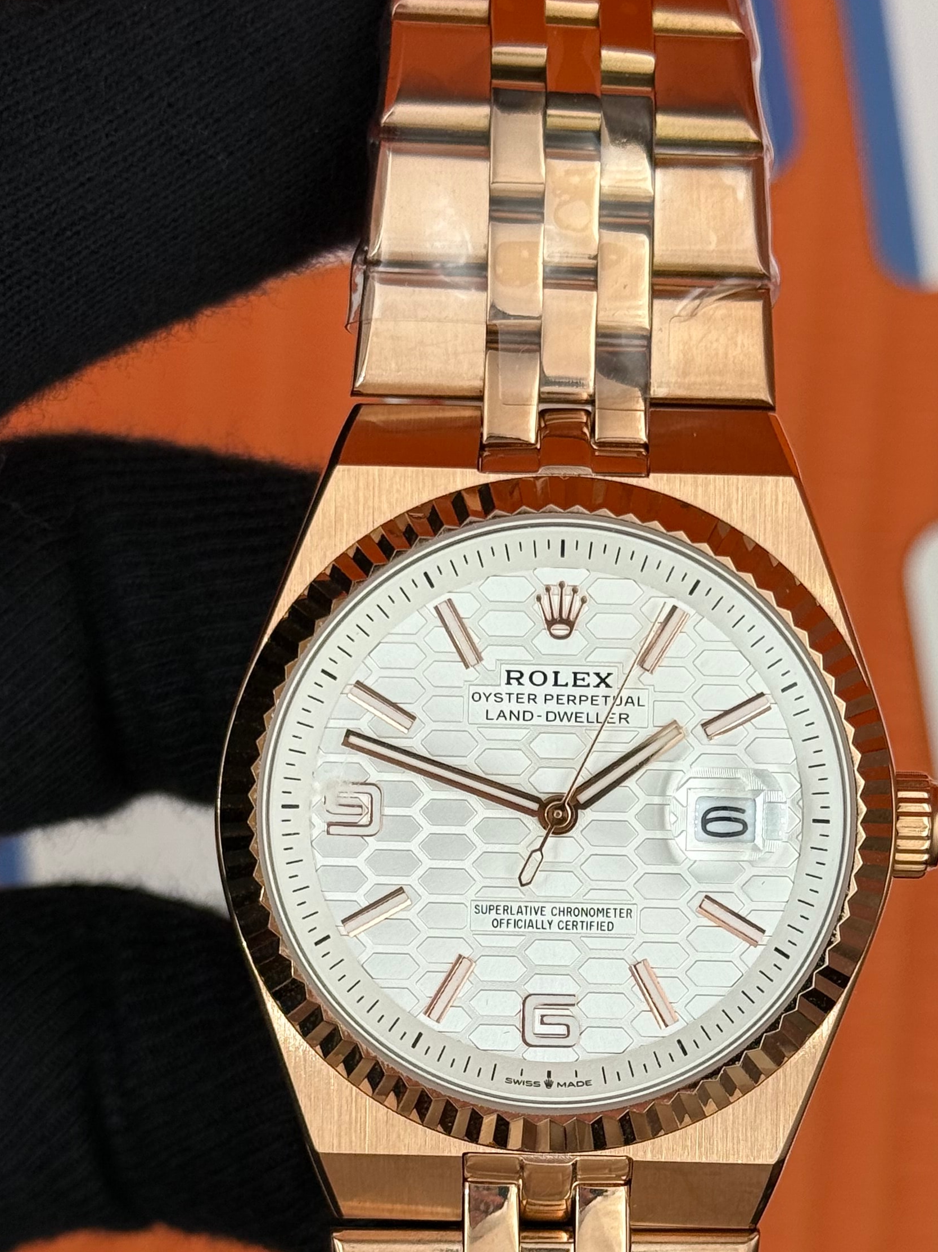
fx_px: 3144
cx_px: 550
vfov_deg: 22.4
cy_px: 892
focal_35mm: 87
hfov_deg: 17.0
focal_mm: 6.76
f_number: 1.78
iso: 64
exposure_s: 1/895
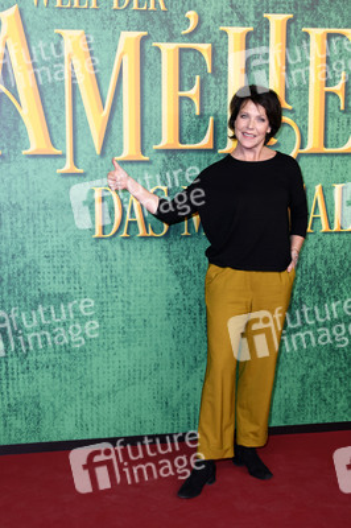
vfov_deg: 48.5
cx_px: 176
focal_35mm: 40
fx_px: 586
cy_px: 264
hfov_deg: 33.3
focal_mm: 40
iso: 250
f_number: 6.3
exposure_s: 1/160
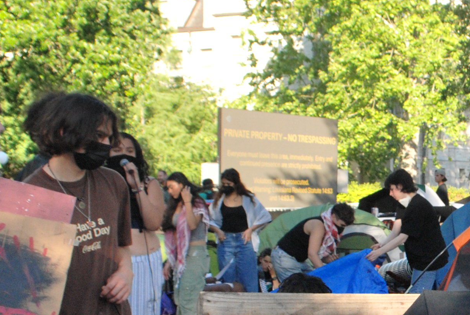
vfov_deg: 15.9
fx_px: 1124
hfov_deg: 22.8
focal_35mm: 86
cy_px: 200
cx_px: 455
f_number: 5.6
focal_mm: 18
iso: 400
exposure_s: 1/320
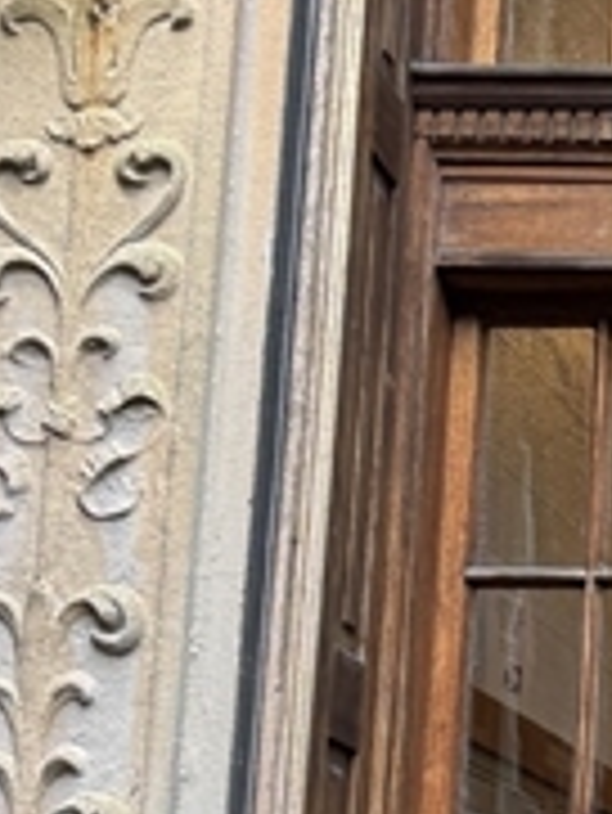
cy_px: 652
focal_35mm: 102
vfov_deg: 19.1
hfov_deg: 12.9
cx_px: 1166
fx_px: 2402
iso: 125
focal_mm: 6.76
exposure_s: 1/60
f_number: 1.78
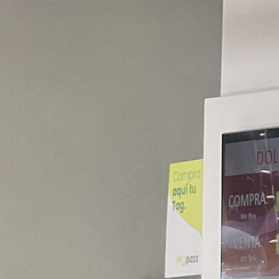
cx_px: 313
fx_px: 3802
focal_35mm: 417
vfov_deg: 4.2
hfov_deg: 4.2
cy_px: 193
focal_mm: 9
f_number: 2.8
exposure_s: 1/121
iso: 100
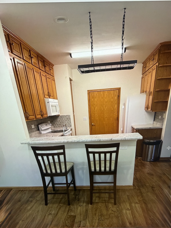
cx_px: 86
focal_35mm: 24
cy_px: 114
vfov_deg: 71.6
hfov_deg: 56.8
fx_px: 158
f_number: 2.2
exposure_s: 1/120
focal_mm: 2.22
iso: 125
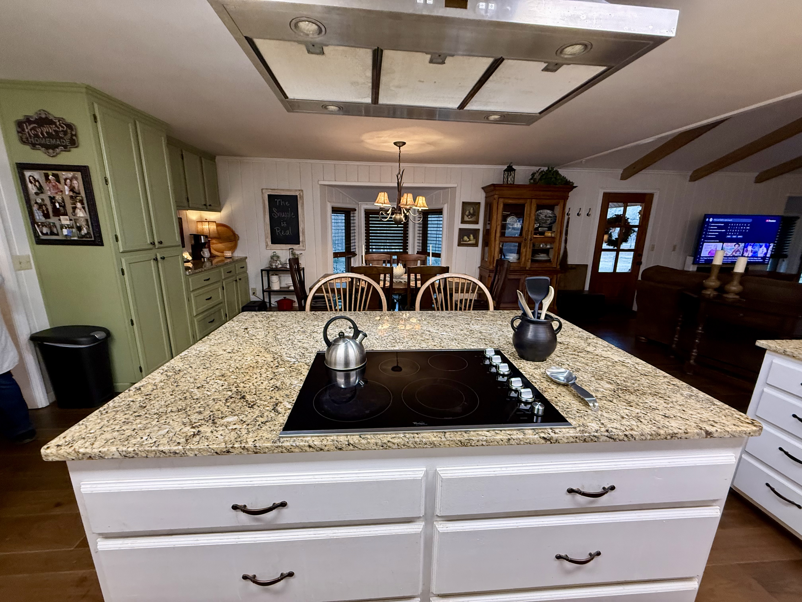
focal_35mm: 14
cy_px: 301
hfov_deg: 102.1
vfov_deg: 85.7
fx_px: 324
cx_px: 401
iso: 320
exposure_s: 1/60
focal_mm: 2.22
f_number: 2.2
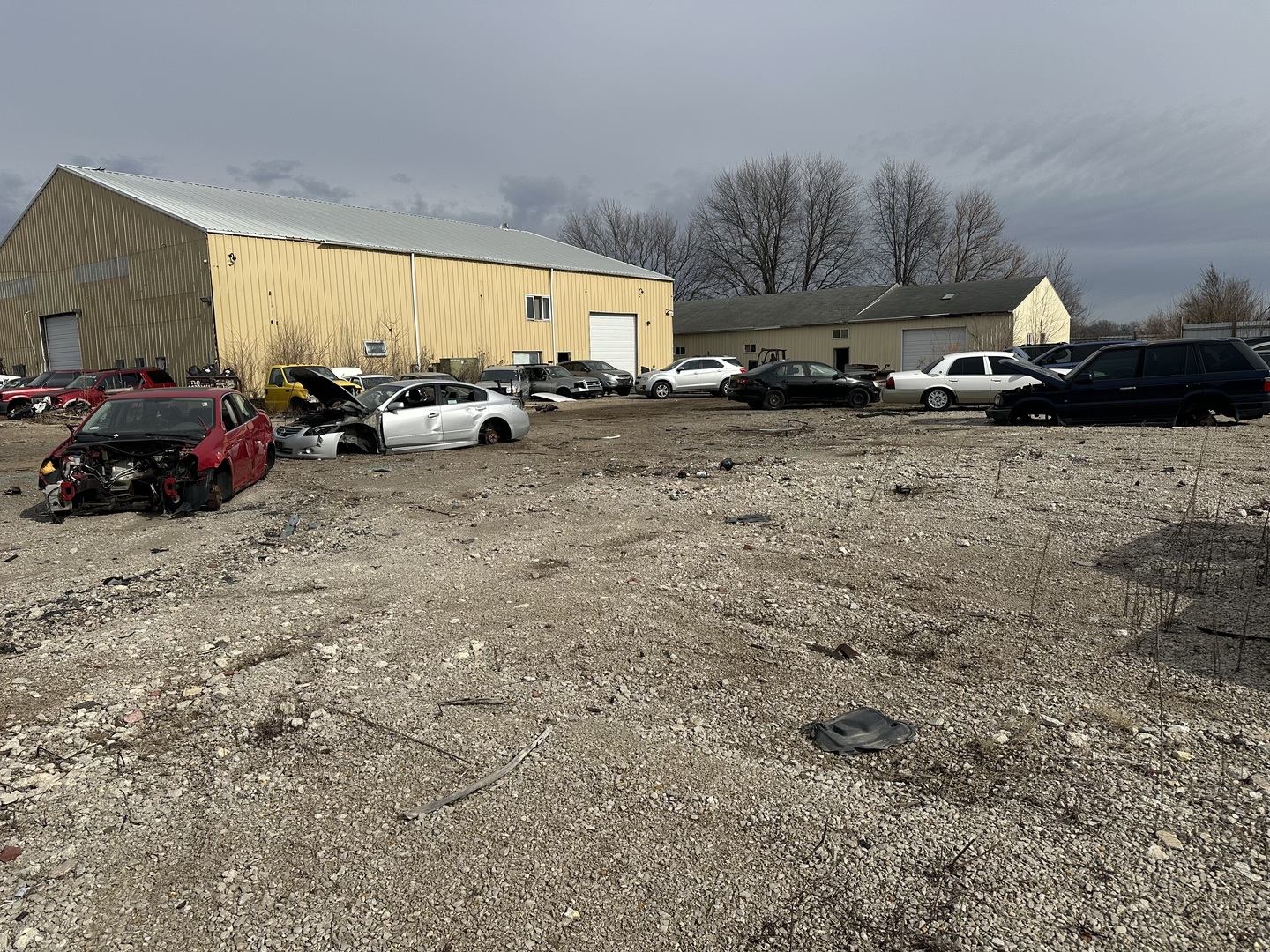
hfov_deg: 71.6
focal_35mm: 24
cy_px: 476
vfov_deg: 56.8
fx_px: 881
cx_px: 635
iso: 80
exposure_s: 1/9709
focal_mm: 6.86
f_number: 1.78
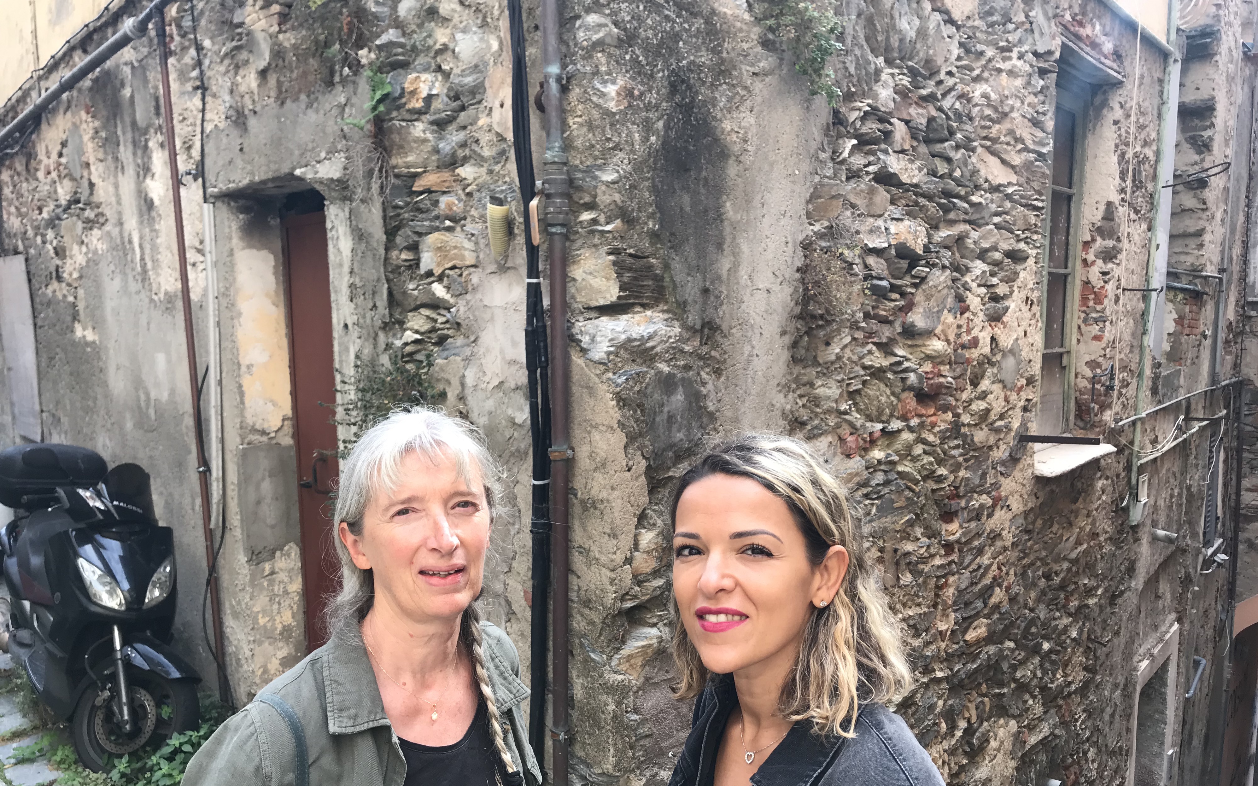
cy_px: 467
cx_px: 635
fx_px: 1029
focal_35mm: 30
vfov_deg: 41.7
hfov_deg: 62.9
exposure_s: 1/137
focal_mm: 3.99
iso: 20
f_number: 1.8
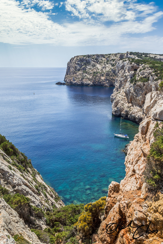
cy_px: 122
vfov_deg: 67.4
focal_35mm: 27
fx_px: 183
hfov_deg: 47.9
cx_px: 82
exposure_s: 1/125
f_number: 16
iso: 200
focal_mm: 18
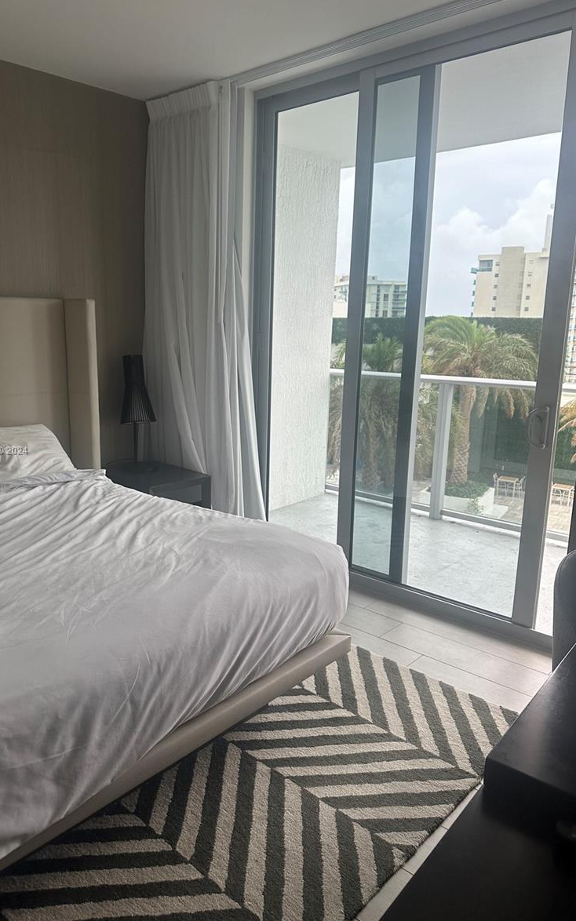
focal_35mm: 26
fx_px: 653
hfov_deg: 47.4
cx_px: 237
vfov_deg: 70.4
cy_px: 451
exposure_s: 1/454
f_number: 1.78
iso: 80
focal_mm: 6.86
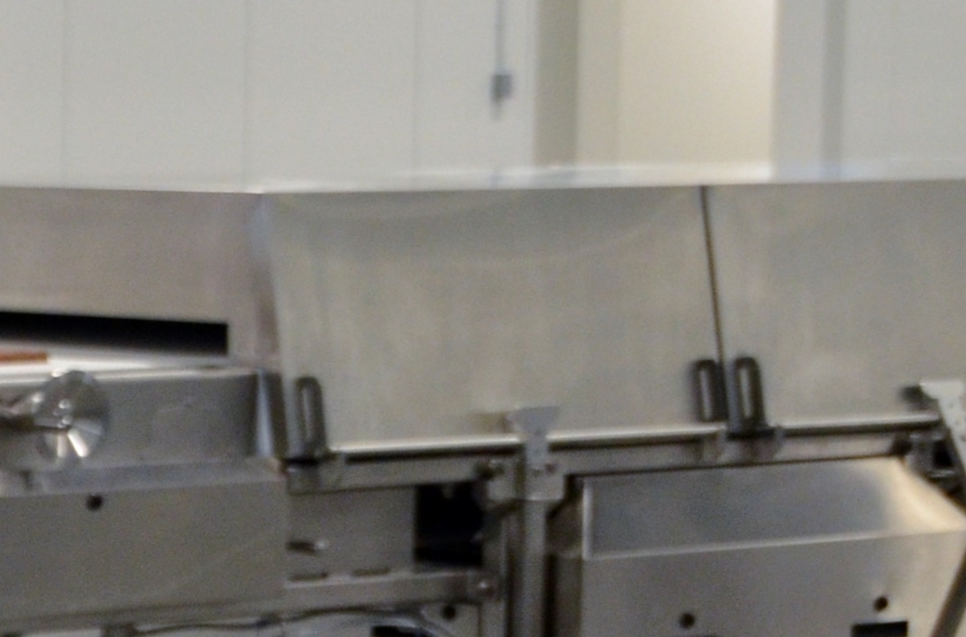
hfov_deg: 11.4
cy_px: 458
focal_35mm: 165
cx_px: -865
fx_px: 4413
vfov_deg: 8.2
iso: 800
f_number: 4
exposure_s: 1/60
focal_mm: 24
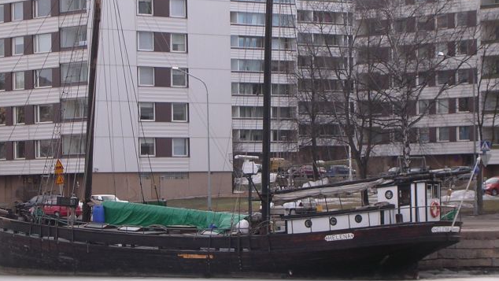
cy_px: 136
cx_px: 218
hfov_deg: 13.6
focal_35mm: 158
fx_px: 2091
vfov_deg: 7.7
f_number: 4.9
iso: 100
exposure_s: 1/176
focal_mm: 17.4
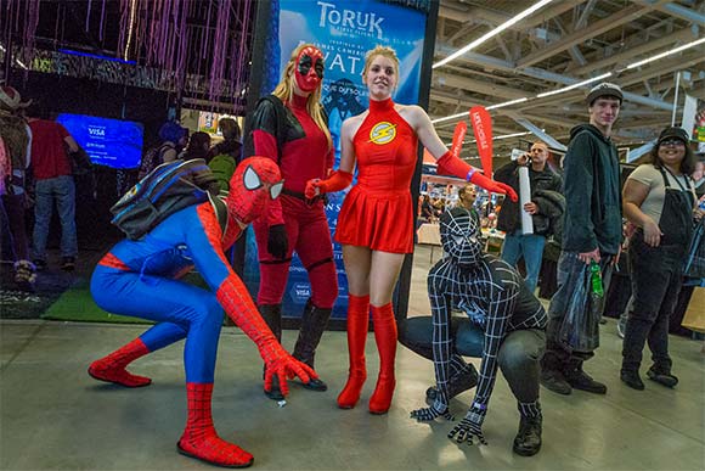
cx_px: 352
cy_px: 236
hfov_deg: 73.7
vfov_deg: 53.2
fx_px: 470
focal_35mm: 24
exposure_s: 1/350
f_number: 5.6
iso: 6400
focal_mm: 24
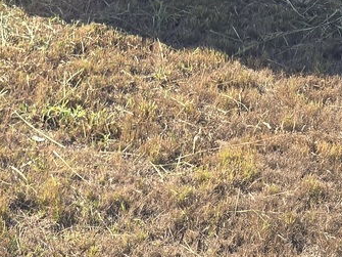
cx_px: 45
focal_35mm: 99
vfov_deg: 12.8
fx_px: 978
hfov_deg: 19.5
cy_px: -277
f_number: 1.7
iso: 12
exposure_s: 1/399
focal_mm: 6.3
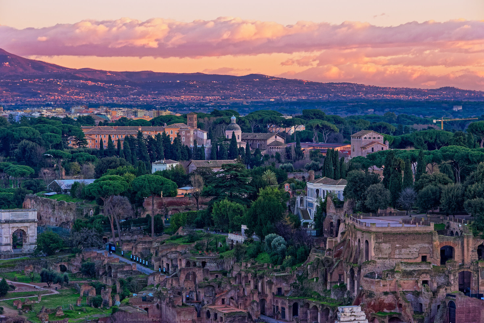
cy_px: 162
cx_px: 242
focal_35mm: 122
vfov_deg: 11.2
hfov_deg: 16.8
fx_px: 1641
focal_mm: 122
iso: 4500
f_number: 10
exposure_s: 1/320
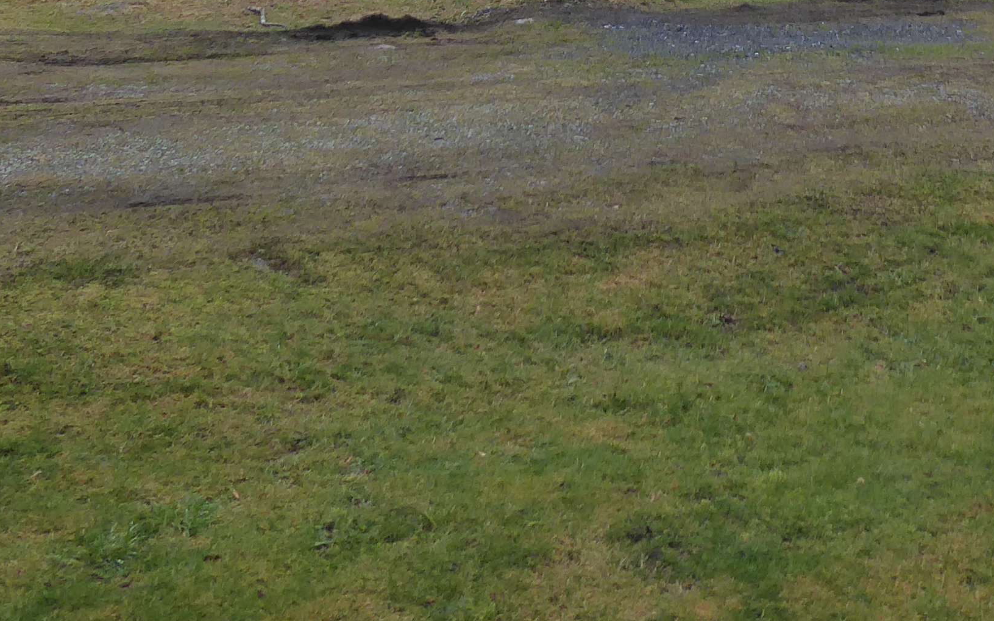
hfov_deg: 31.2
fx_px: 1761
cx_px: 700
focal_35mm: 65
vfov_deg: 18.1
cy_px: -274
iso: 125
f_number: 3.3
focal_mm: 4.3
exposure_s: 1/640
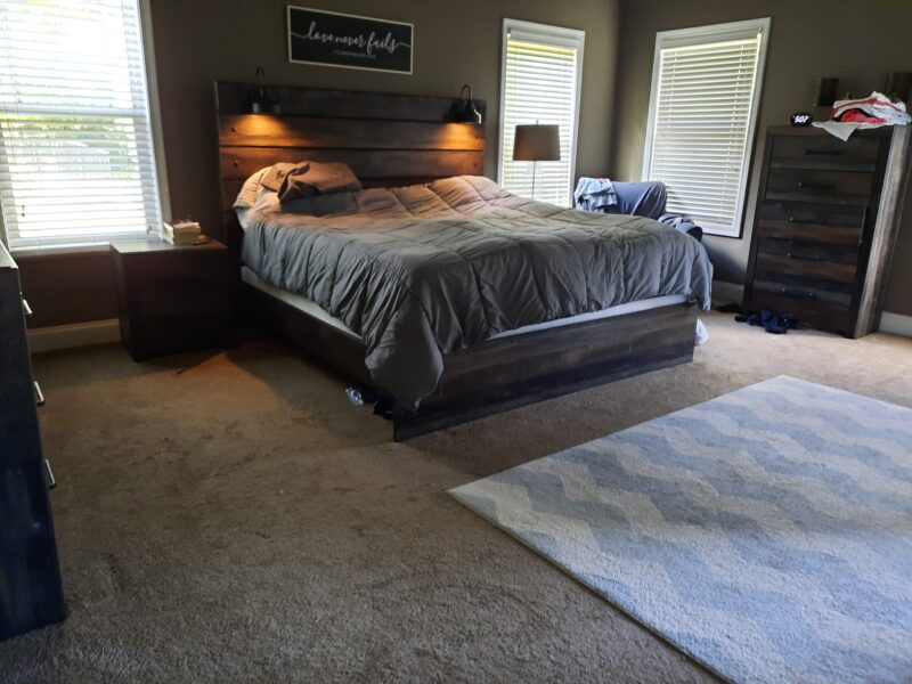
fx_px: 659
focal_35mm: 25
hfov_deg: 69.4
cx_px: 456
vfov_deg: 54.9
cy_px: 342
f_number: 2
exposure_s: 1/24
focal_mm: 4.6
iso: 640
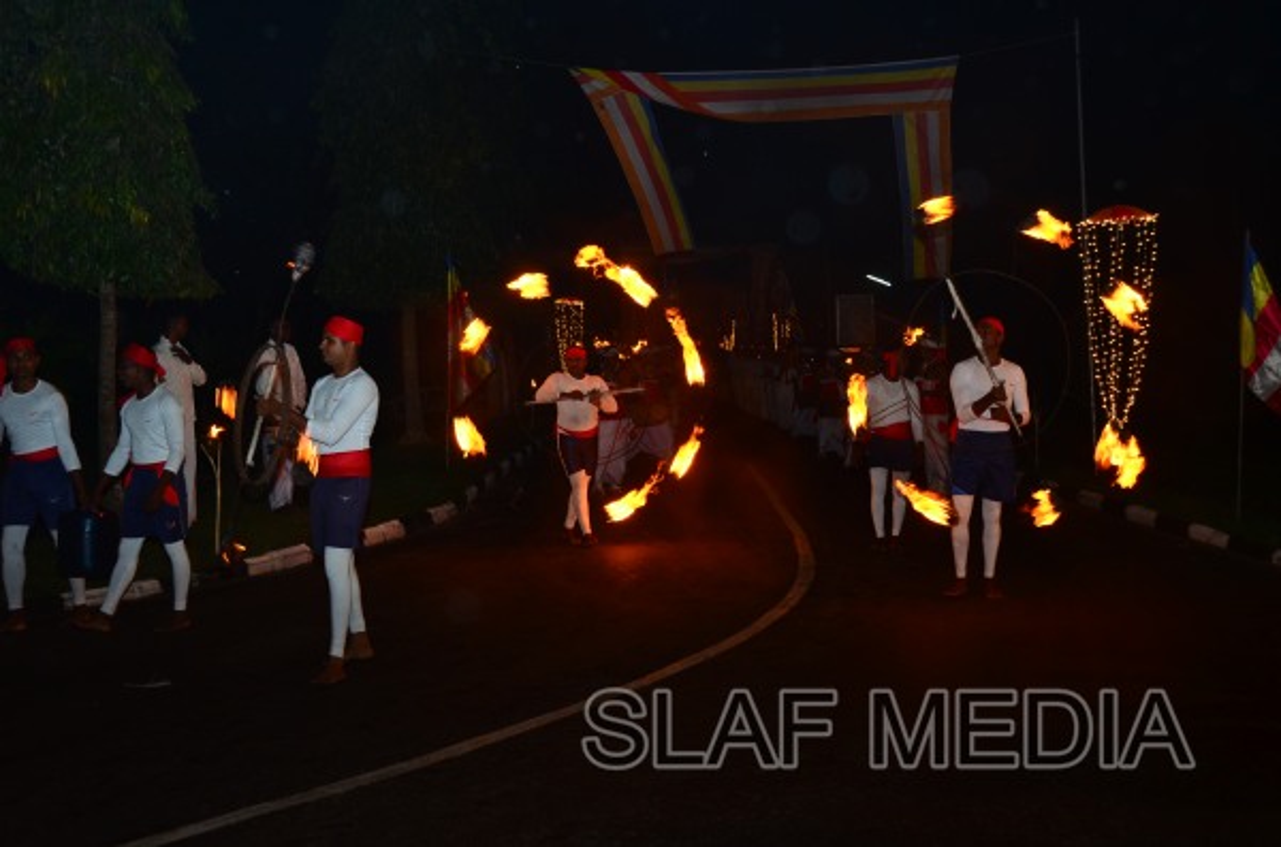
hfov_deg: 41.2
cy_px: 424
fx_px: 1704
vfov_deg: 27.9
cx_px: 640
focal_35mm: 48
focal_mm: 32
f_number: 6.3
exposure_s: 1/50
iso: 500
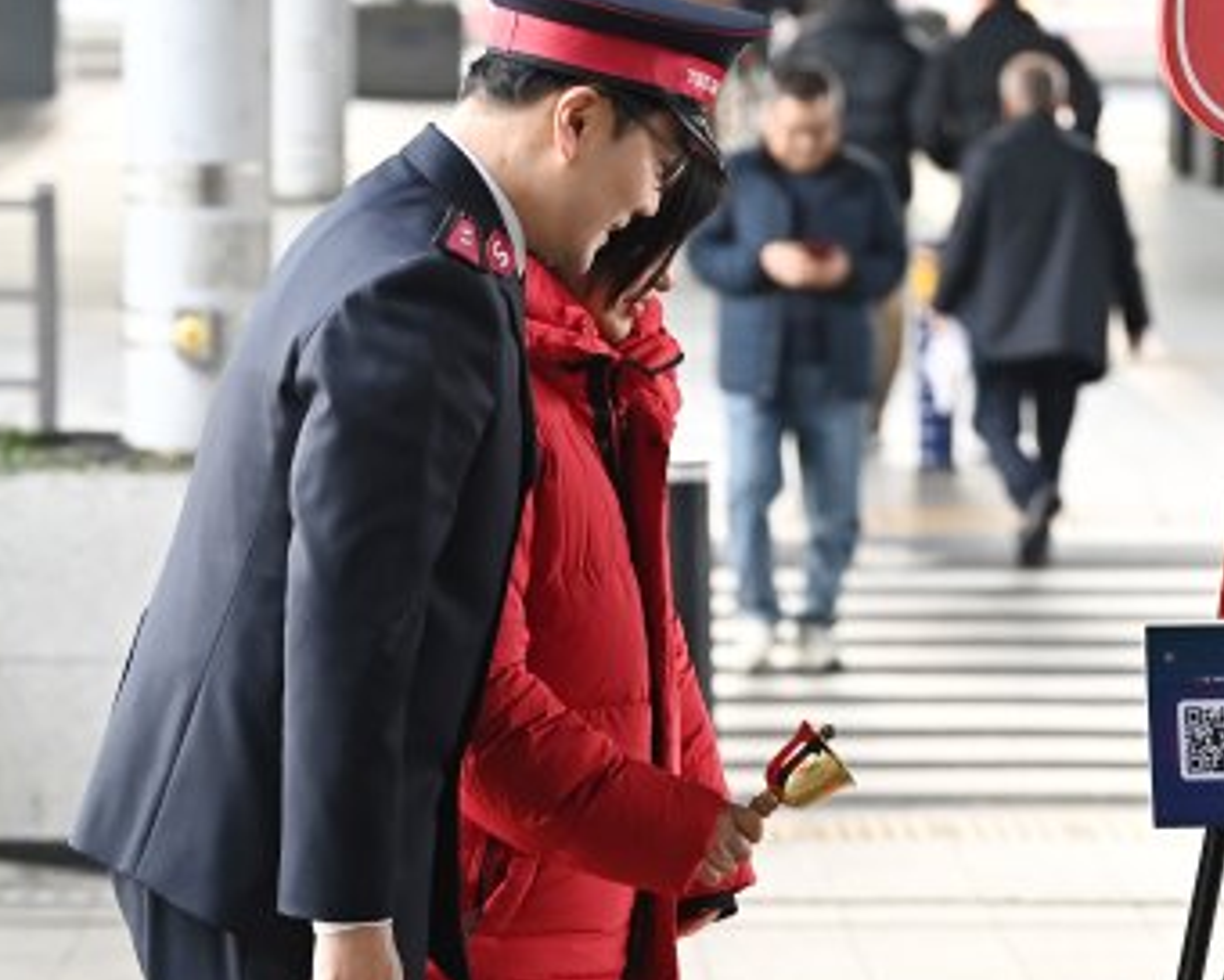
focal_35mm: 243
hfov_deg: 7.9
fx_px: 8803
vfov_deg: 6.4
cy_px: 715
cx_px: 1292
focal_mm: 110
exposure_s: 1/400
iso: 2000
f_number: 4
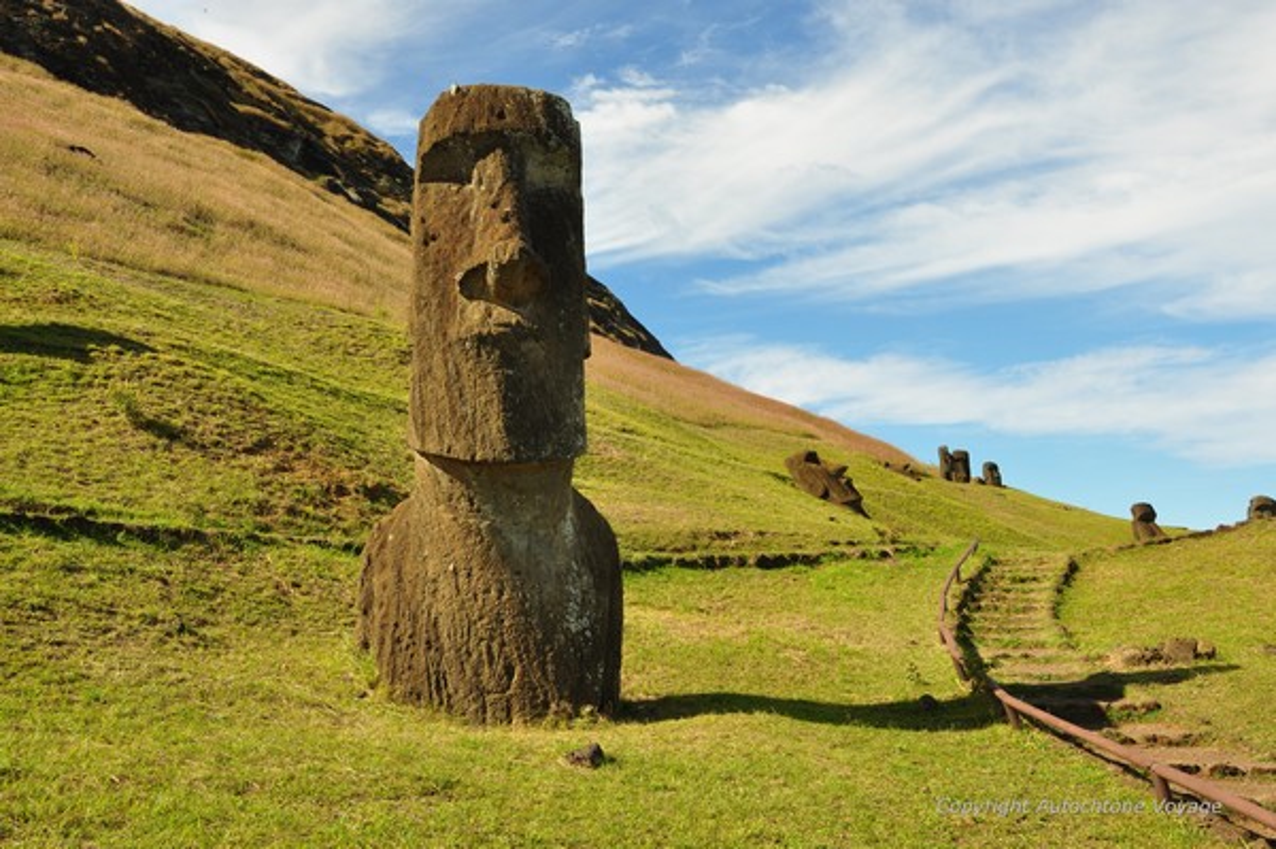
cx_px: 638
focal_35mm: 36
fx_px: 1275
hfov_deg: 53.2
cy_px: 424
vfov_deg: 36.8
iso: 200
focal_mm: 24
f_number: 10
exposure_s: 1/250
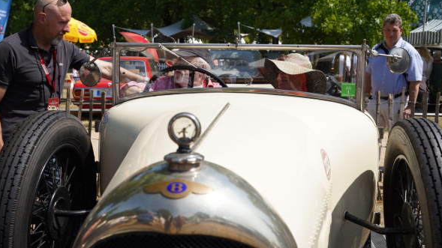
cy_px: 110
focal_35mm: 48
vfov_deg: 24.9
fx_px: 562
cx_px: 221
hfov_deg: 42.9
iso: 100
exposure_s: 1/320
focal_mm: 45
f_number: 6.3
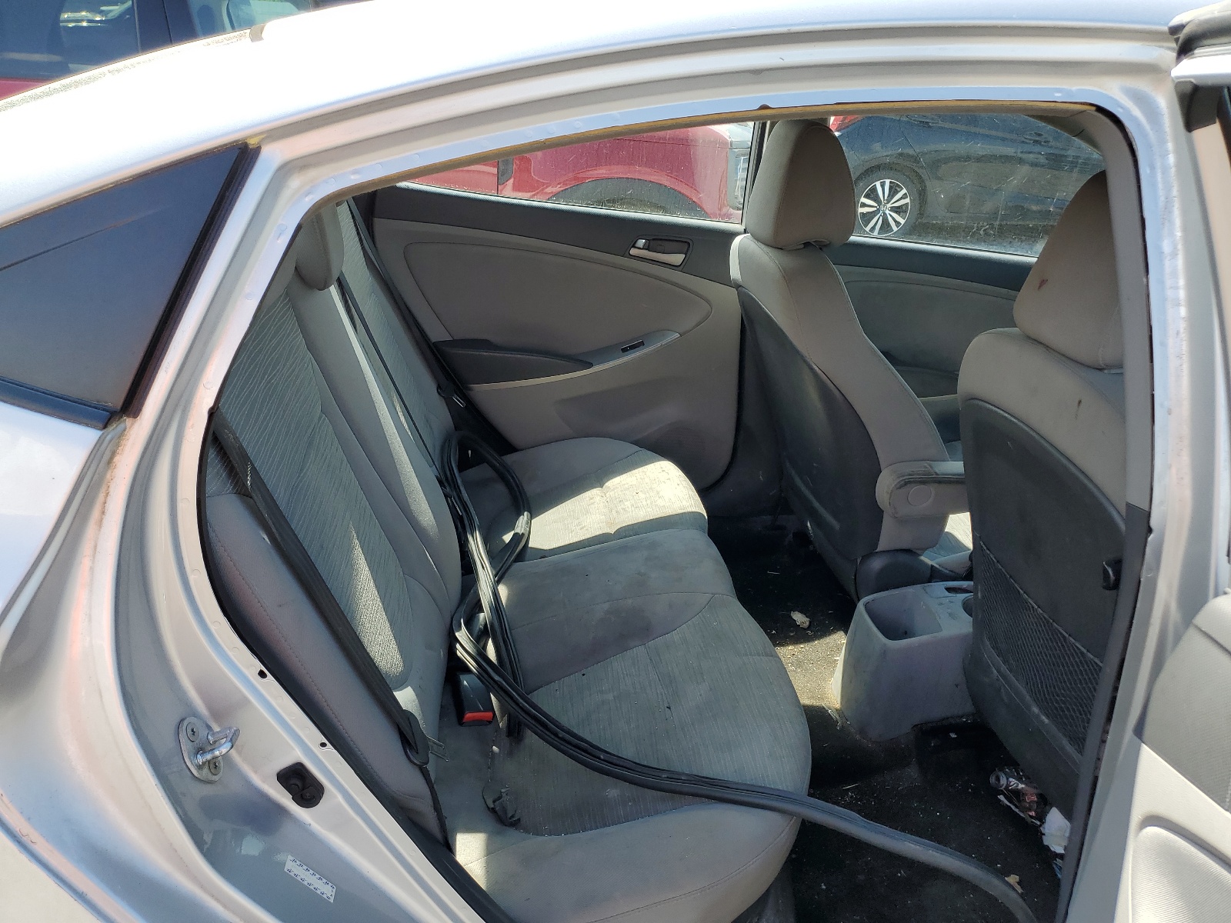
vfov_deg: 53.1
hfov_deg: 67.3
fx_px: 925
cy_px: 462
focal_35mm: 26
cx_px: 616
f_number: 1.5
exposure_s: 1/833
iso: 50
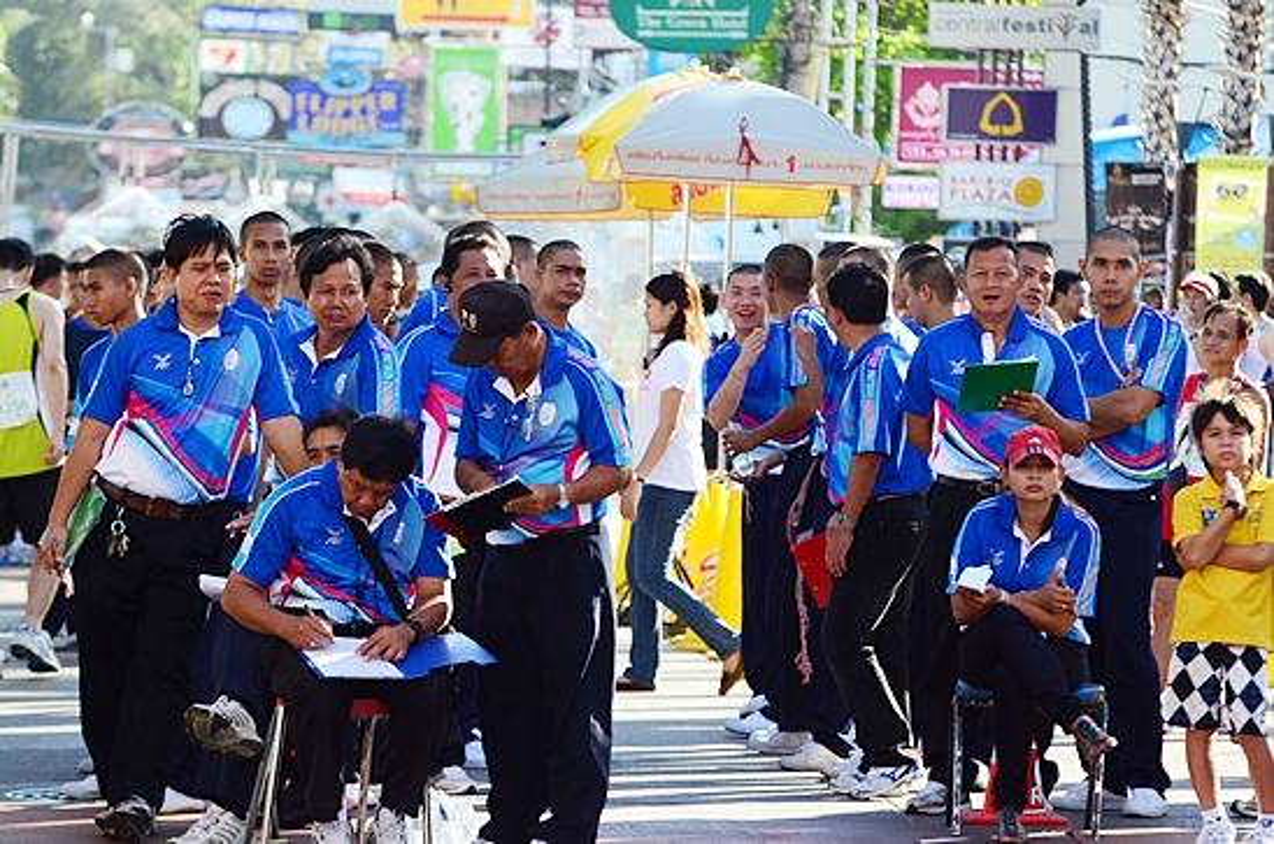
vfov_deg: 5.9
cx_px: 637
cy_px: 422
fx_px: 8211
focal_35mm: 232
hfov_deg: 8.9
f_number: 5.6
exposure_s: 1/1250
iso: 1250
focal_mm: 155
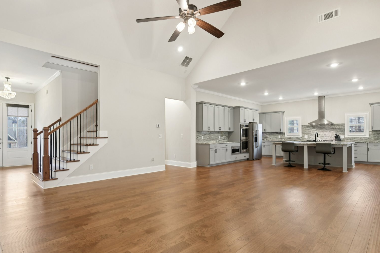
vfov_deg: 64.4
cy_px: 138
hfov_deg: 86.5
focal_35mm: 19
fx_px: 201
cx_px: 167
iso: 400
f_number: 8
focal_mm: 14
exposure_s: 1/10
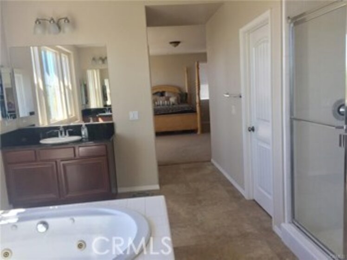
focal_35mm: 29
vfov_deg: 48.2
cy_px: 130
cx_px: 174
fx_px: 291
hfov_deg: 61.7
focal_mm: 4.15
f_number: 2.2
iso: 32
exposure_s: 1/120
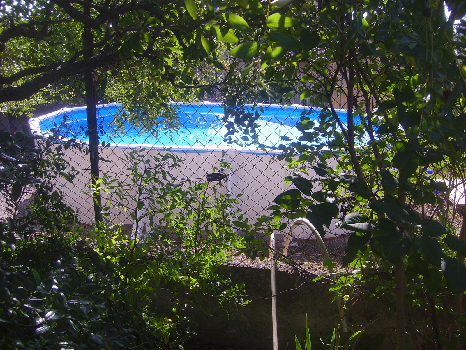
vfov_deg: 40.7
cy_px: 175
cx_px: 233
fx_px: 471
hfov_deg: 52.6
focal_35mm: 35
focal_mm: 5.8
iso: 50
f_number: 2.8
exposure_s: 1/500
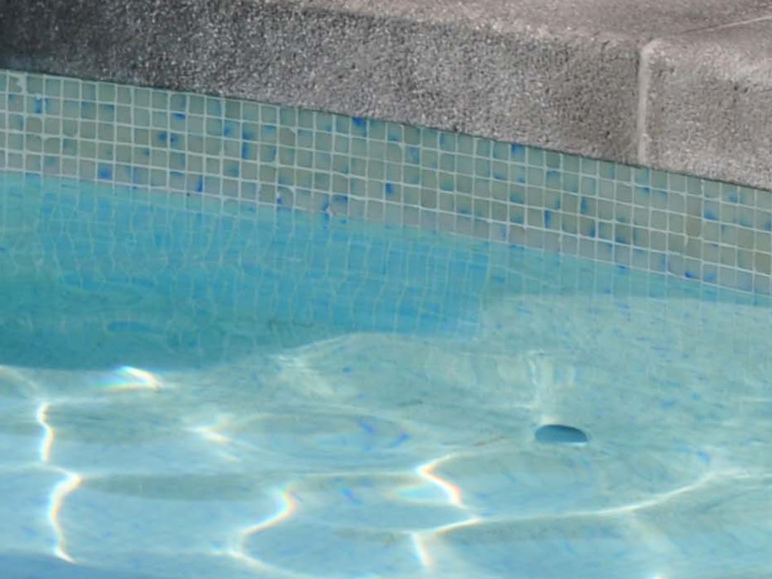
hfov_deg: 9.4
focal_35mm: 200
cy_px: -557
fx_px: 4460
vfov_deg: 7.2
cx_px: -635
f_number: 9
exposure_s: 1/400
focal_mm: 30
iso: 200
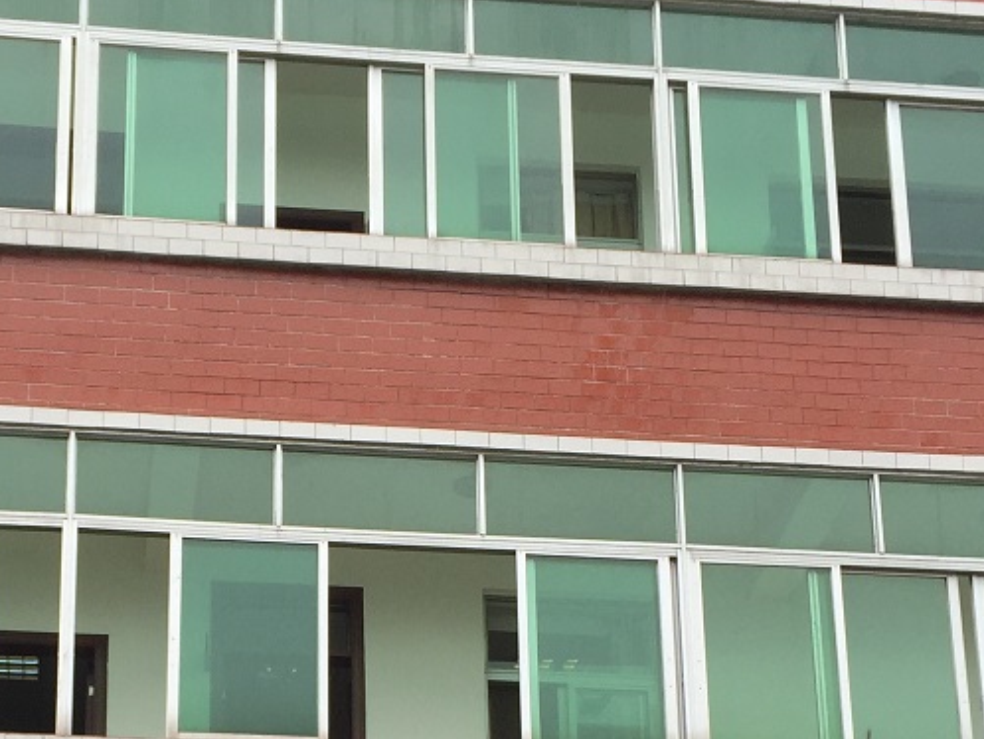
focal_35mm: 76
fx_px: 2161
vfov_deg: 18.5
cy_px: 858
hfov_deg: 25.4
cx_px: 292
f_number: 2.2
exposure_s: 1/1068
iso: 32
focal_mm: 4.15
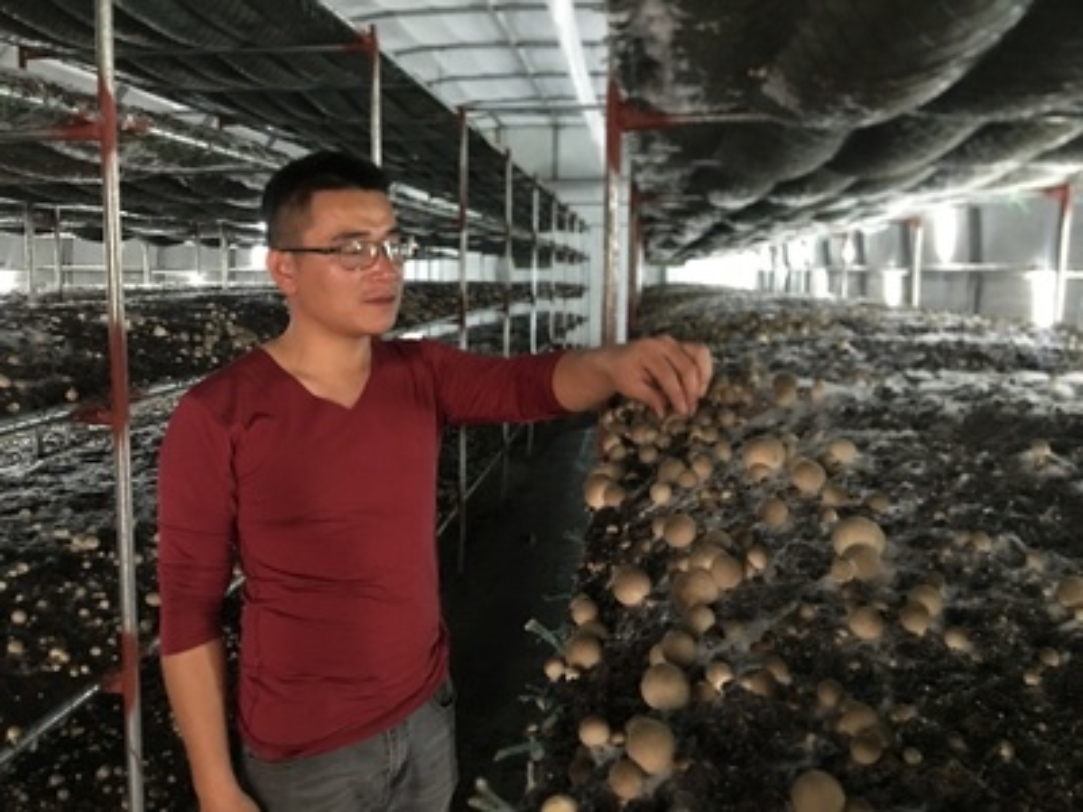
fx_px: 907
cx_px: 542
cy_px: 406
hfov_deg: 61.7
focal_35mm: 29
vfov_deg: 48.2
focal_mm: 4.15
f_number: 2.2
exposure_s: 1/8
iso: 160
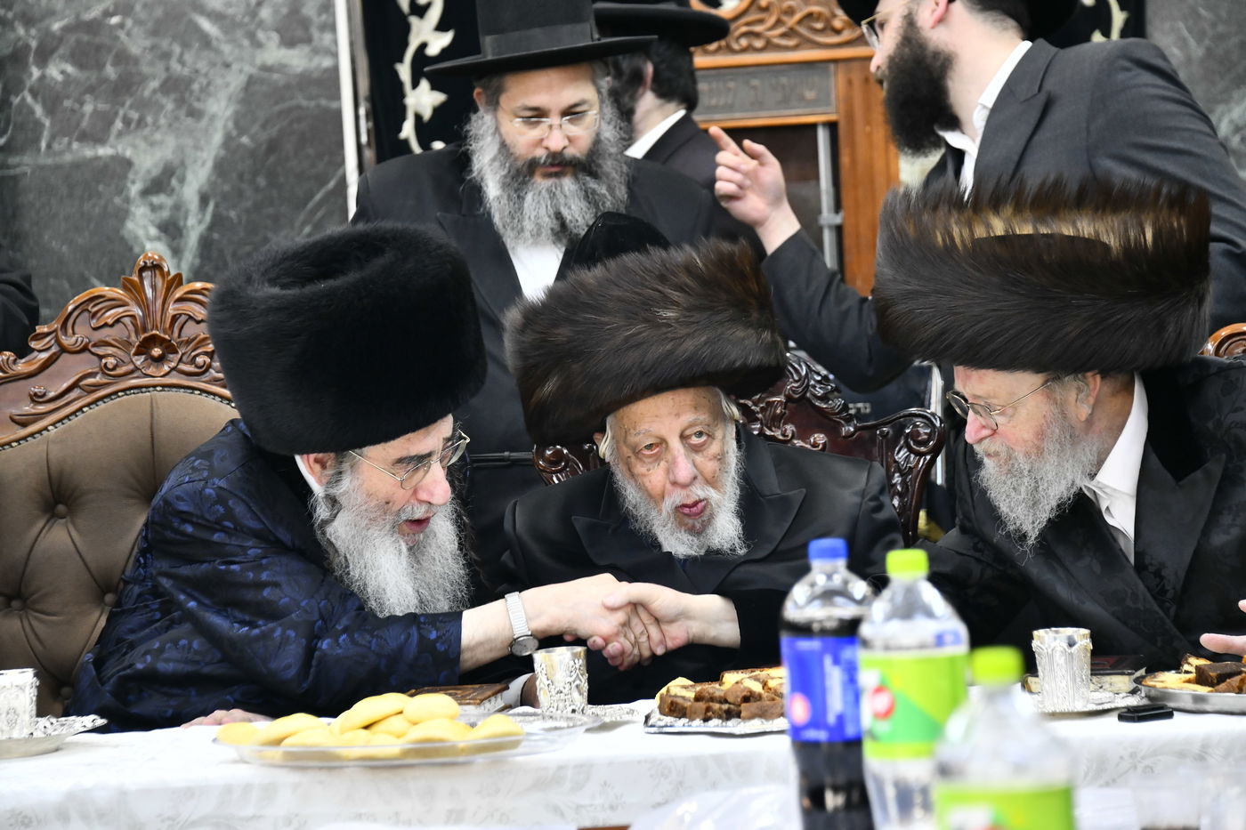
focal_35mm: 160
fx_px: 5537
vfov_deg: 8.6
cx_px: 623
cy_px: 415
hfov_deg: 12.8
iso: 1600
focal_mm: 160
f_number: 5.6
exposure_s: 1/160
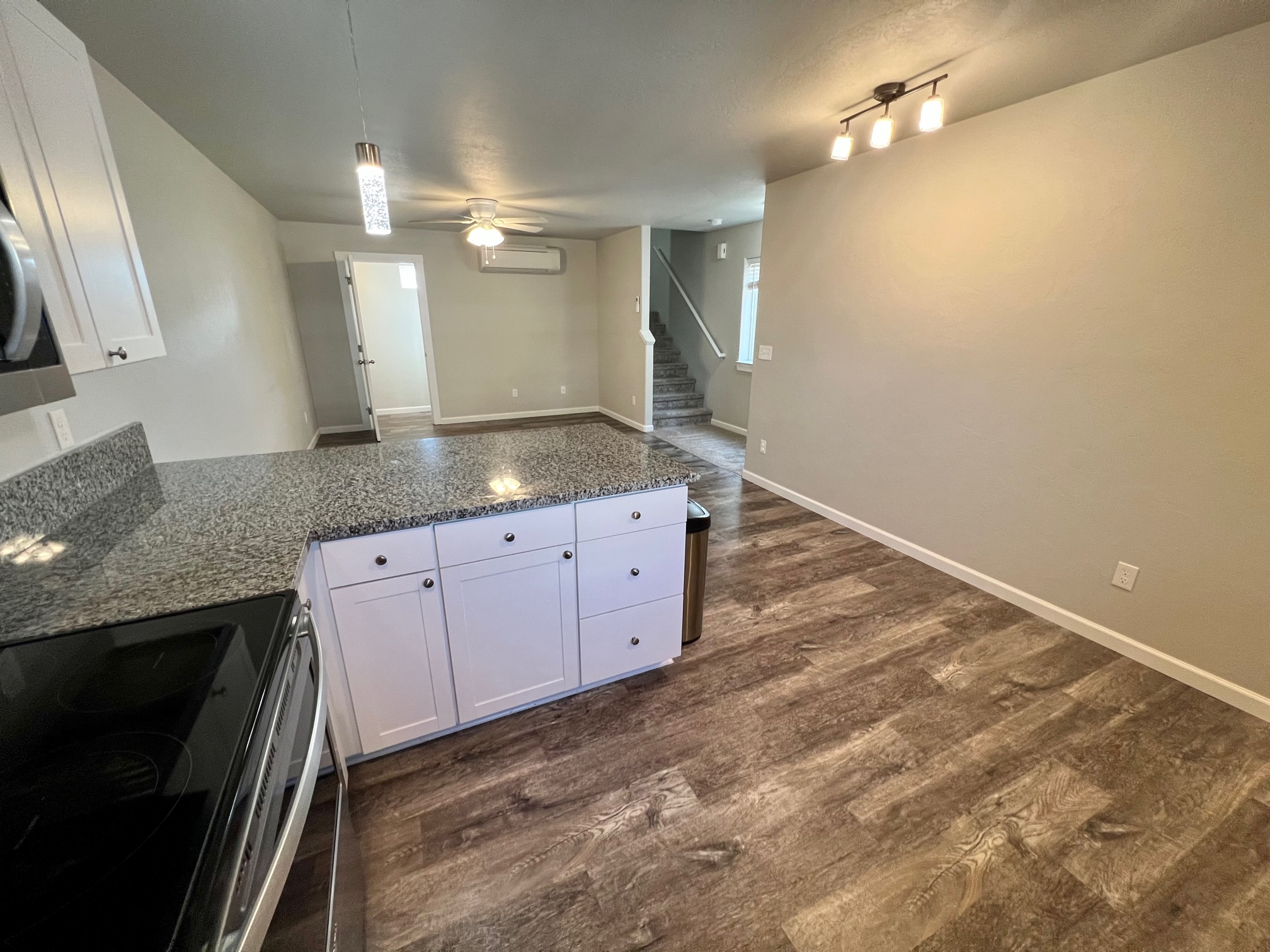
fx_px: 477
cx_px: 635
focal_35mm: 13
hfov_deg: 106.2
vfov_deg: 89.9
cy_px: 476
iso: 250
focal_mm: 1.57
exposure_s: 1/120
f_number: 1.8
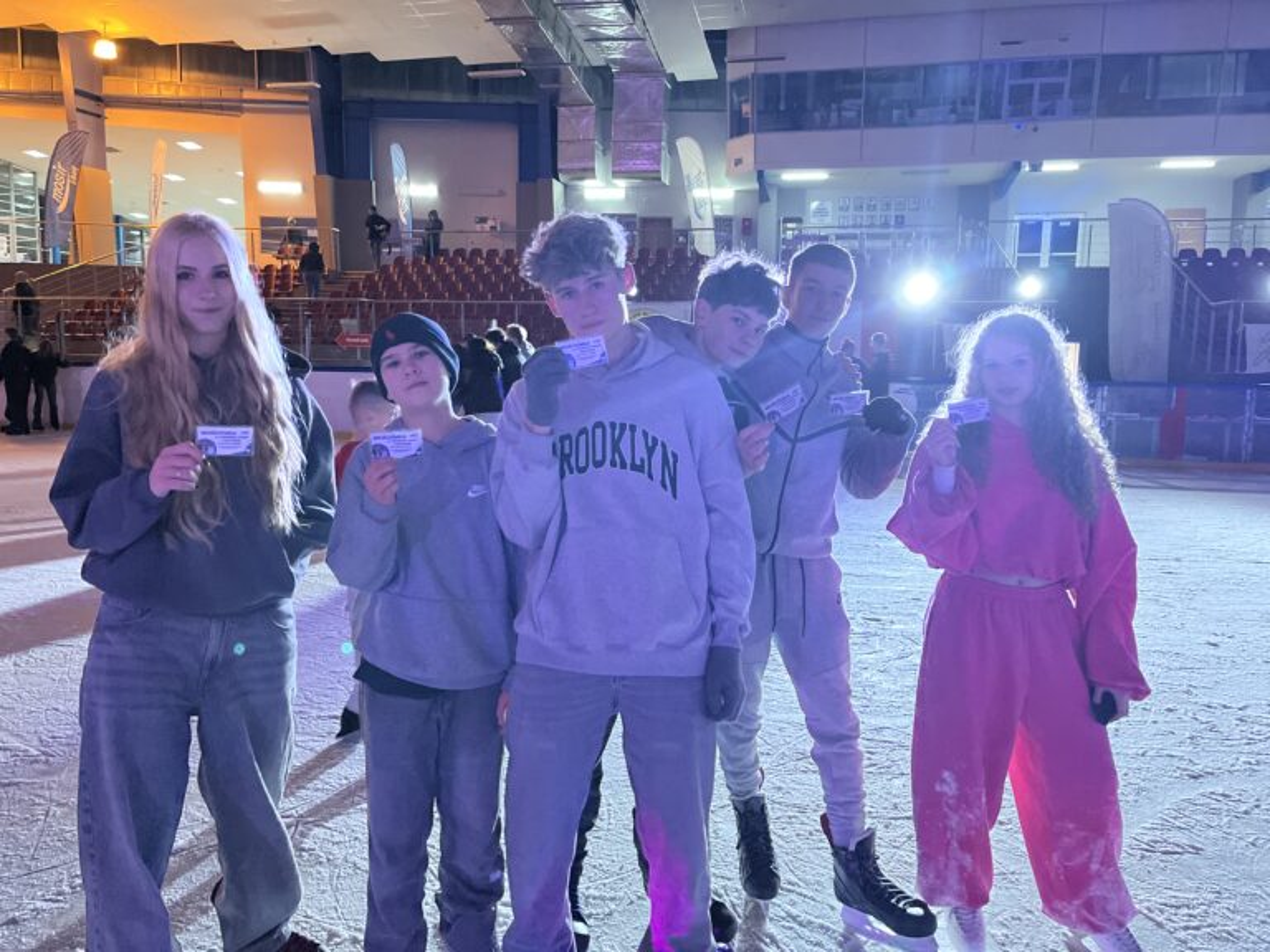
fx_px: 954
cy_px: 476
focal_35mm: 26
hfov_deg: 67.3
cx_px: 635
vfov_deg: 53.1
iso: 500
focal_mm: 5.1
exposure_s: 1/33
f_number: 1.6
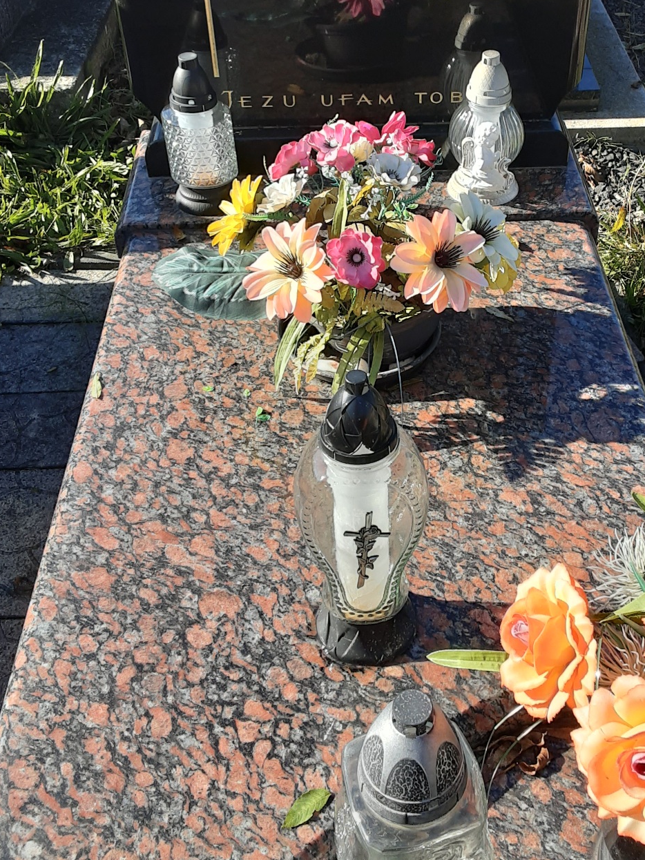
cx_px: 376
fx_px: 1094
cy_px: 373
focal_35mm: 44
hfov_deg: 32.8
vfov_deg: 42.9
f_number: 1.9
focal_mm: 2.9
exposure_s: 1/833
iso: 40
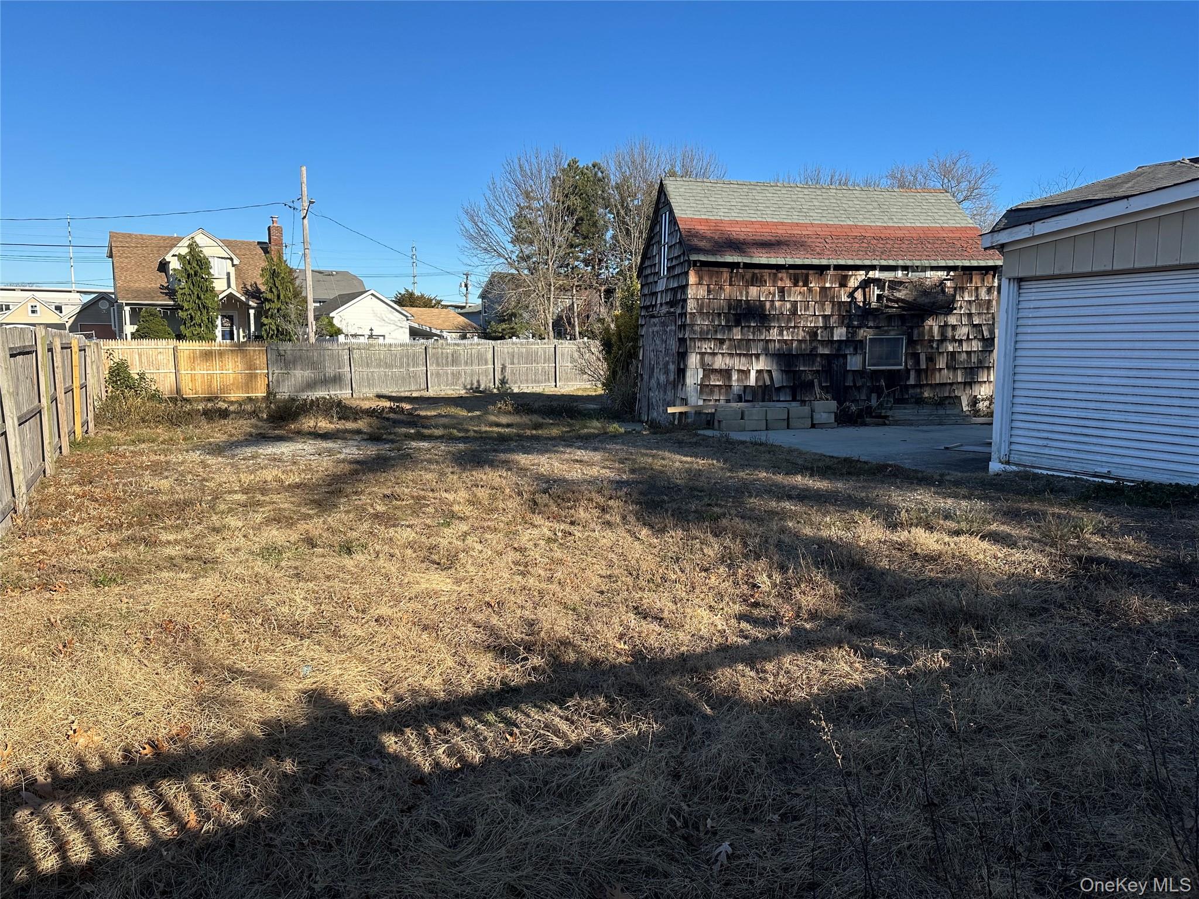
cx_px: 600
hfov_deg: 71.6
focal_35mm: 24
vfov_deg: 56.8
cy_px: 450
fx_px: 831
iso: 80
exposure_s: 1/2967
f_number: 1.78
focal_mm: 6.86
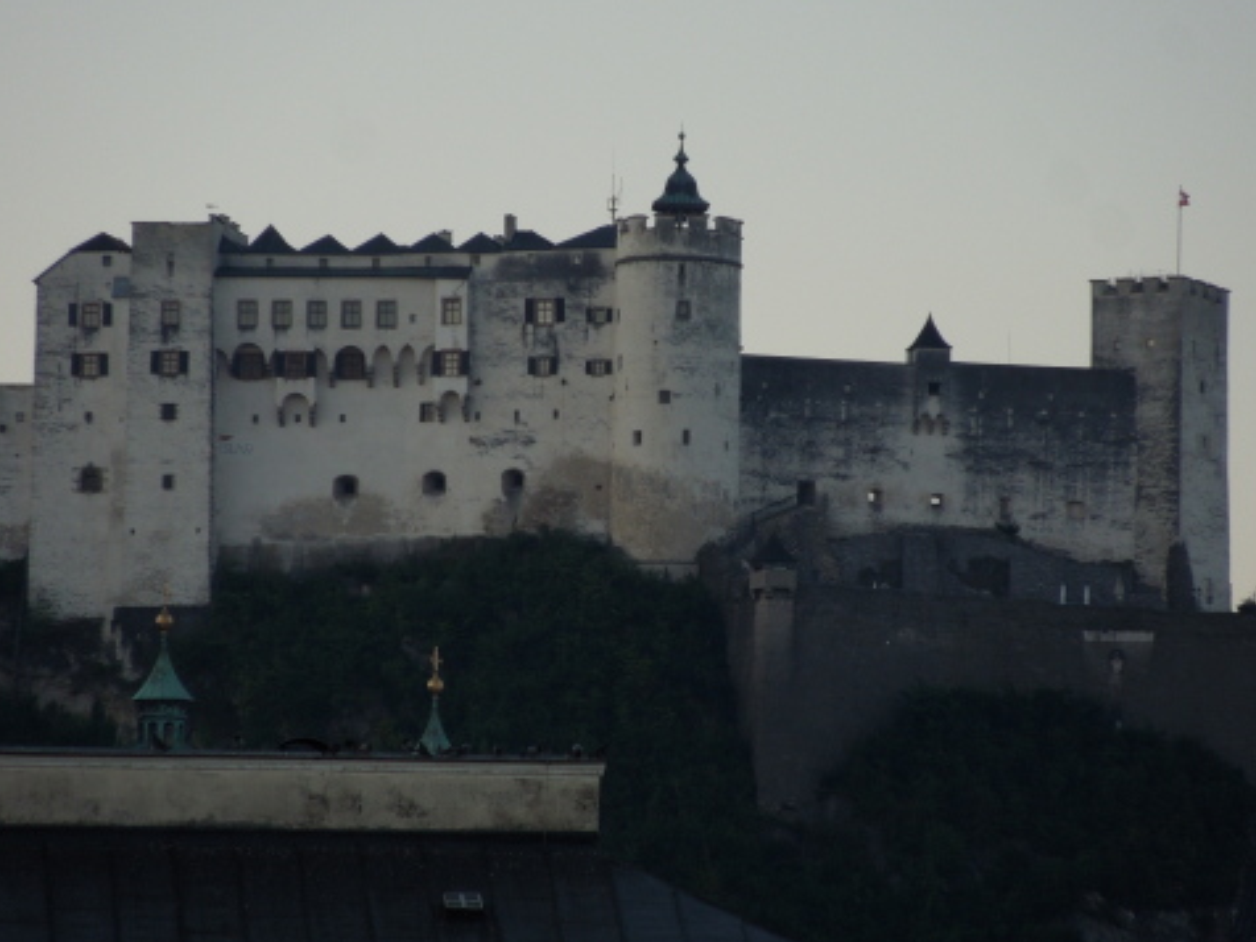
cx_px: 617
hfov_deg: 5.4
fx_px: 13352
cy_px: 463
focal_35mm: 368
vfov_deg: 4.0
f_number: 5.9
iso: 250
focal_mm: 63
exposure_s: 1/250
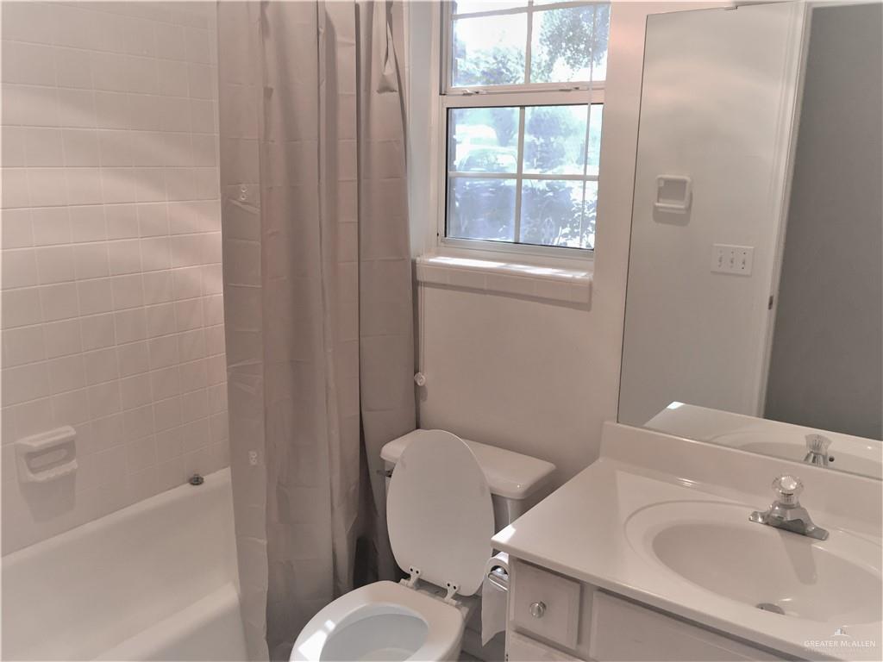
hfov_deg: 61.7
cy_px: 331
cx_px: 442
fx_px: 740
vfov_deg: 48.2
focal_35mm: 29
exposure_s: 1/33
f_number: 2.2
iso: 40
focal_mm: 4.15
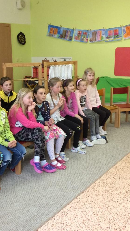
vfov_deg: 43.7
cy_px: 115
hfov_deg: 25.2
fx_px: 288
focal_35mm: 47
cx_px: 36
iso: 80
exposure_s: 1/25
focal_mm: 3.3
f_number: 2.4
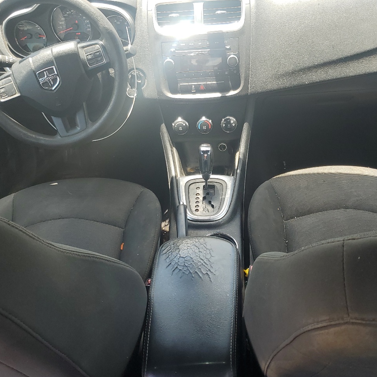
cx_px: 189
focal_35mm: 38
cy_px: 194
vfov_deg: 43.9
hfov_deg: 43.9
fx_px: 468
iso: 50
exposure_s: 1/286
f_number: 1.5
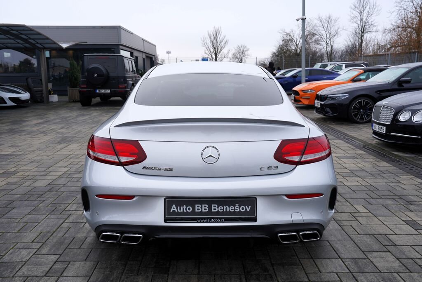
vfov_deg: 40.0
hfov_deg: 57.2
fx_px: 387
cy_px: 141
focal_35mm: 33
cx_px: 211
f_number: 6.3
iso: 100
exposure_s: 1/200
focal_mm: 33
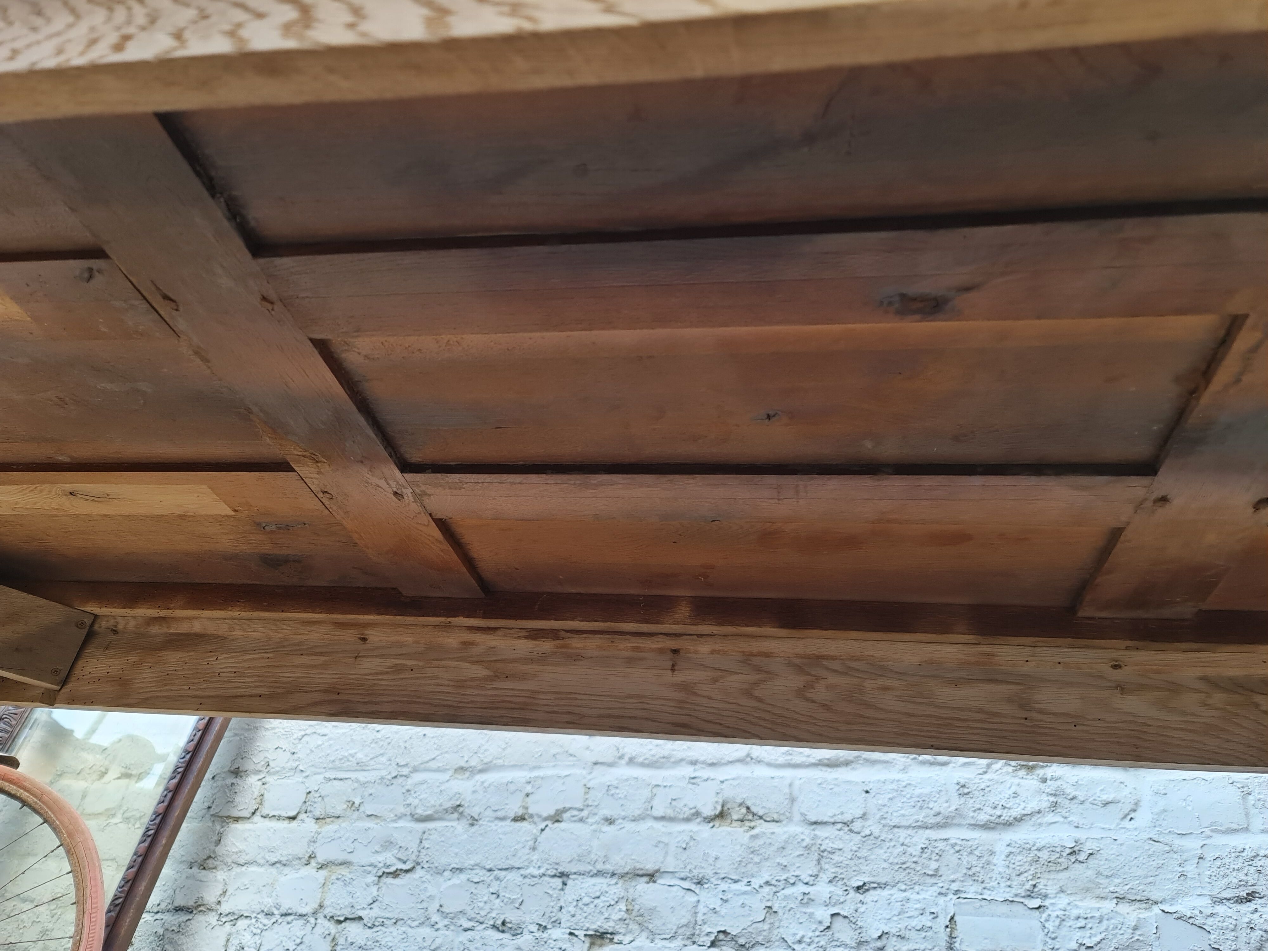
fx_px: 916
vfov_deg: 54.9
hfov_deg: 69.4
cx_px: 634
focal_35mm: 25
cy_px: 476
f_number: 1.8
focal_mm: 7
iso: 80
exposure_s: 1/100
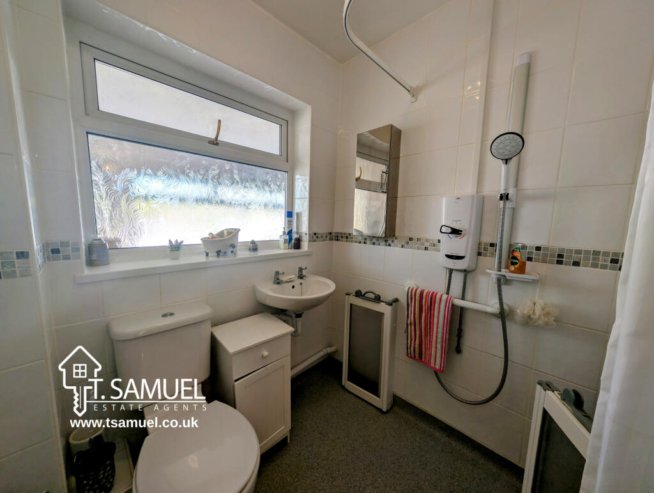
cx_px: 327
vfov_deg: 94.6
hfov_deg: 110.5
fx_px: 227
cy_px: 246
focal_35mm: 12
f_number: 1.95
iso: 41
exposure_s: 1/133
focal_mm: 2.23
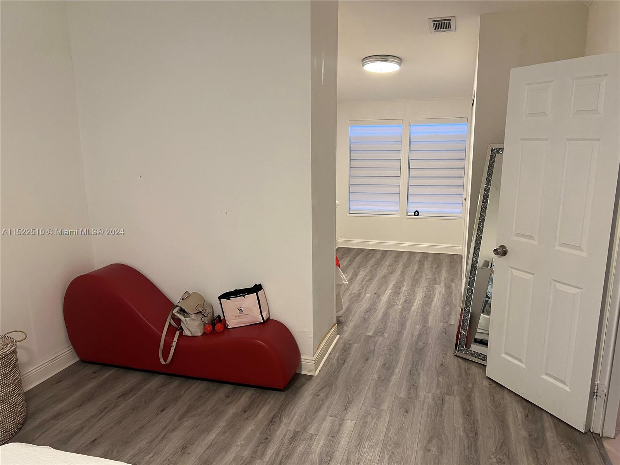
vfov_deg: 53.1
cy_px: 232
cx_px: 310
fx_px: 466
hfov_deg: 67.3
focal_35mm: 26
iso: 160
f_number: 1.5
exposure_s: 1/60
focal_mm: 5.7
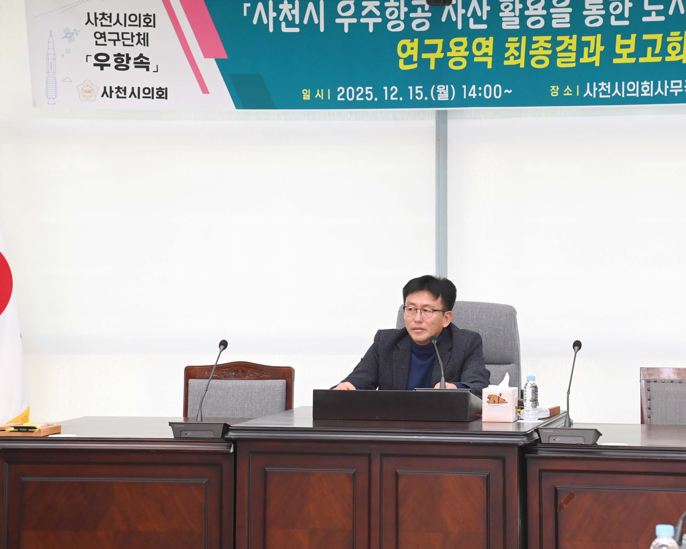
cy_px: 276
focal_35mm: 105
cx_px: 430
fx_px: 2132
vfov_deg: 14.7
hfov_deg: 18.3
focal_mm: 82
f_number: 7.1
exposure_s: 1/250
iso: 3200
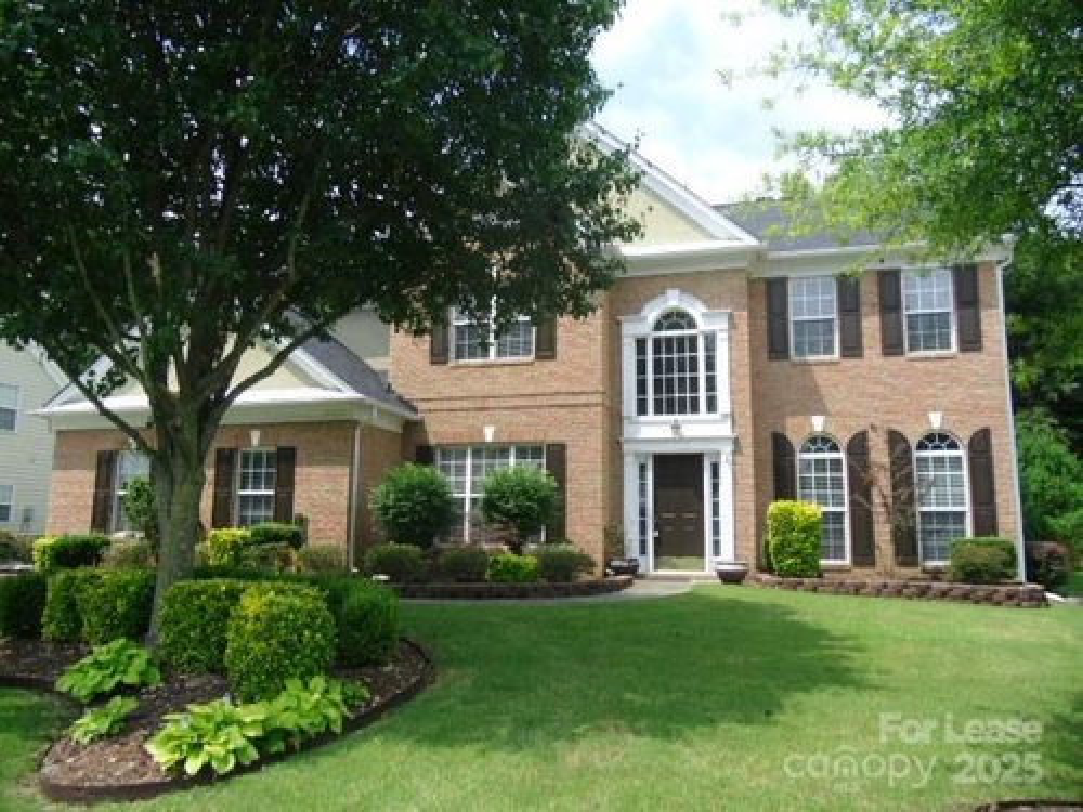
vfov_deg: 51.4
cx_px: 542
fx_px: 845
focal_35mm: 27
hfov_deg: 65.3
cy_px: 406
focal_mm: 4.9
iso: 100
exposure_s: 1/100
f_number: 8
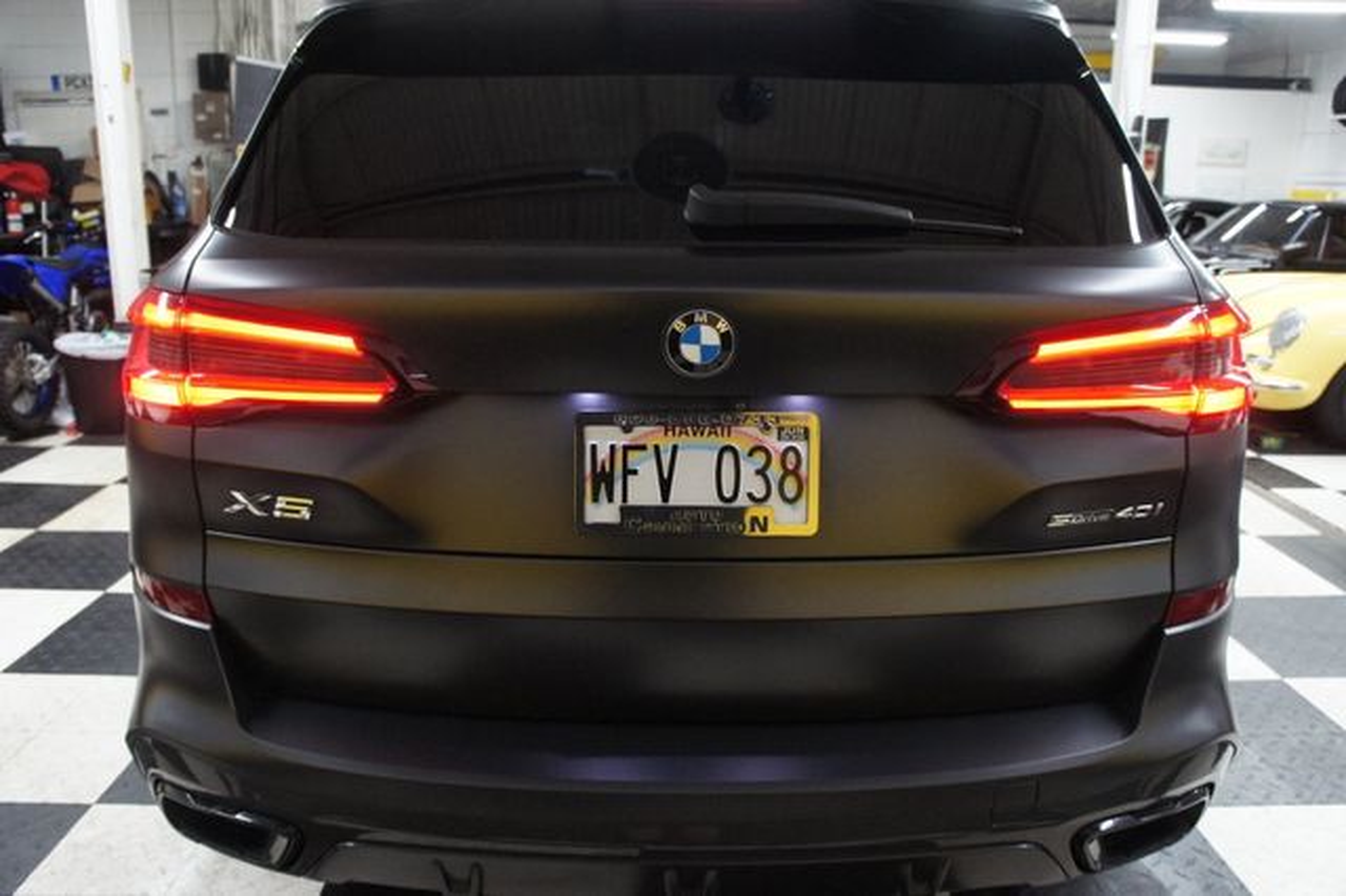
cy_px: 448
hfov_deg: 67.4
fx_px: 1009
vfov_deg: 47.9
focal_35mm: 27
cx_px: 673
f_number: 3.5
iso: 1600
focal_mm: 18
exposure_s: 1/80
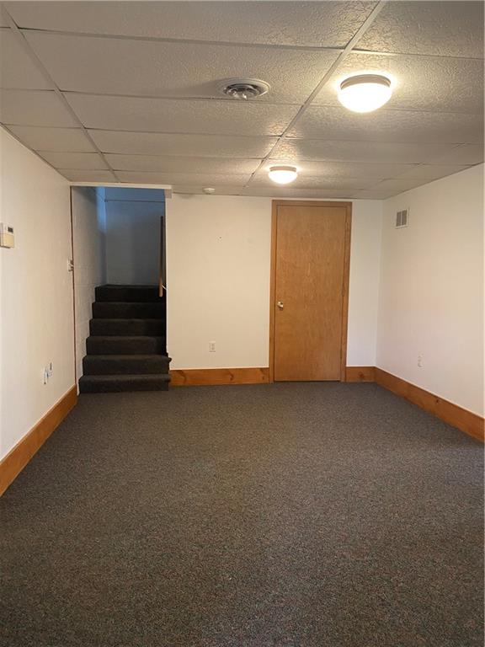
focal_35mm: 26
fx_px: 486
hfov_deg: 53.1
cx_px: 242
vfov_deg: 67.3
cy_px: 324
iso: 320
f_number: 1.8
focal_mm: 4.25
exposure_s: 1/60
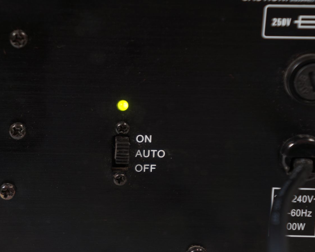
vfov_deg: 16.4
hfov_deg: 20.5
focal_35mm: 94
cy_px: 126
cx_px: 131
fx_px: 872
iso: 200
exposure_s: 1/5
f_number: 5.6
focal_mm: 55
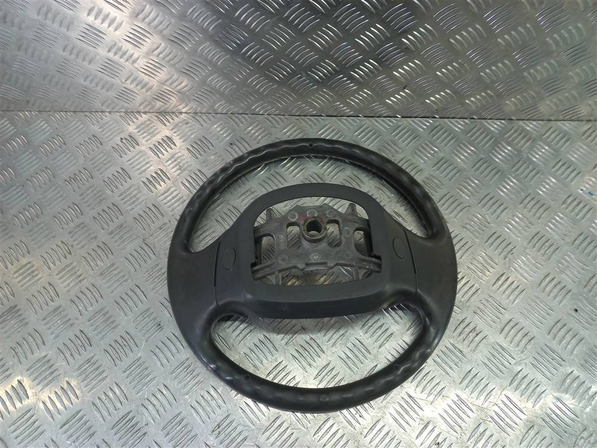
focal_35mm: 25
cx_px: 298
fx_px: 431
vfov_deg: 54.9
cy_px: 224
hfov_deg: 69.4
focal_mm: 4.6
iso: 50
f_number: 1.8
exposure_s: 1/50
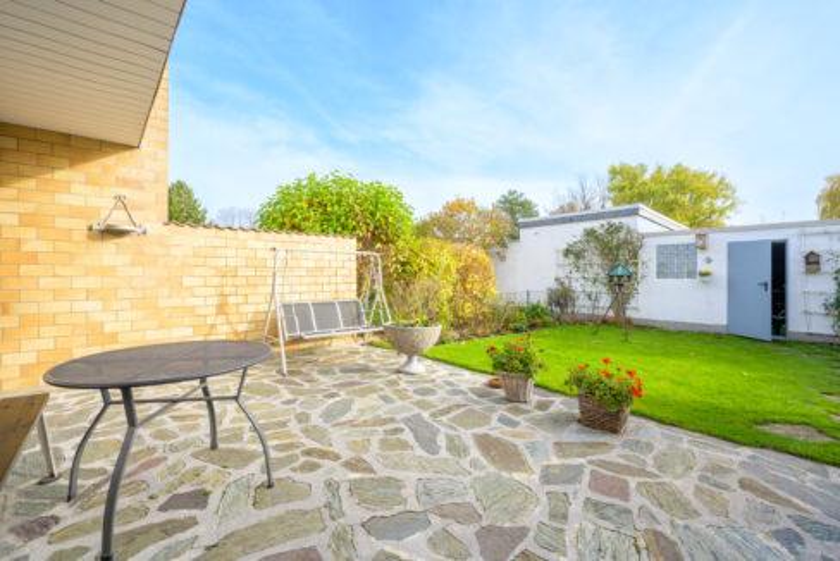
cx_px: 420
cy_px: 280
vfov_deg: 73.8
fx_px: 374
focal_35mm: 16
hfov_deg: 96.7
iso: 200
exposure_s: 1/320
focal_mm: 16
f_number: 9
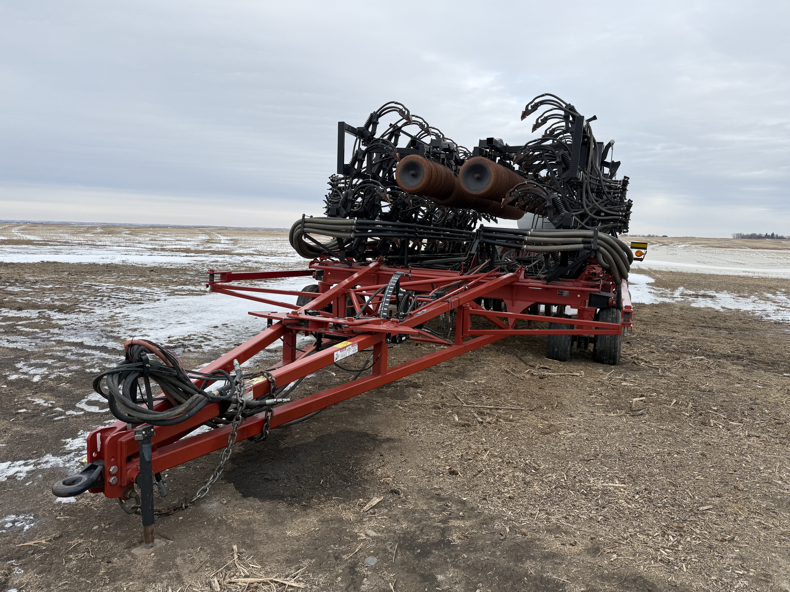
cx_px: 395
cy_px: 296
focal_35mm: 24
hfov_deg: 71.6
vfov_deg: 56.8
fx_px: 548
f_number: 1.78
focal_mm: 6.76
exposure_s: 1/1855
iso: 80
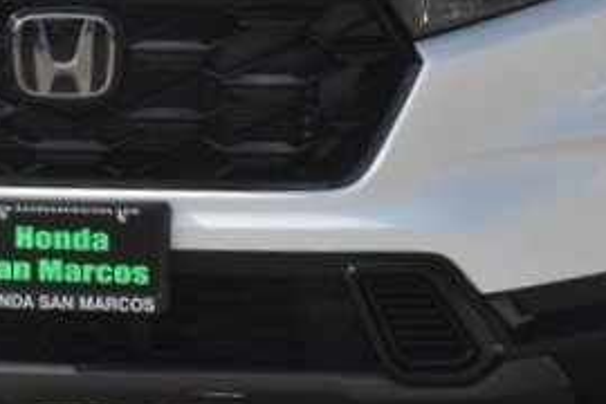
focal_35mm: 185
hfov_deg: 11.1
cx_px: 198
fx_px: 3114
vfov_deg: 7.4
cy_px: -6
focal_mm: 52
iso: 200
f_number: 10
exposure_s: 1/400
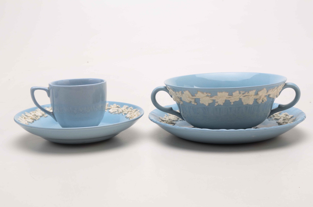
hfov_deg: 35.1
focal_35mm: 57
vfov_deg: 23.7
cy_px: 104
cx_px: 156
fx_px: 495
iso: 100
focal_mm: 38
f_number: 25
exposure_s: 1/160
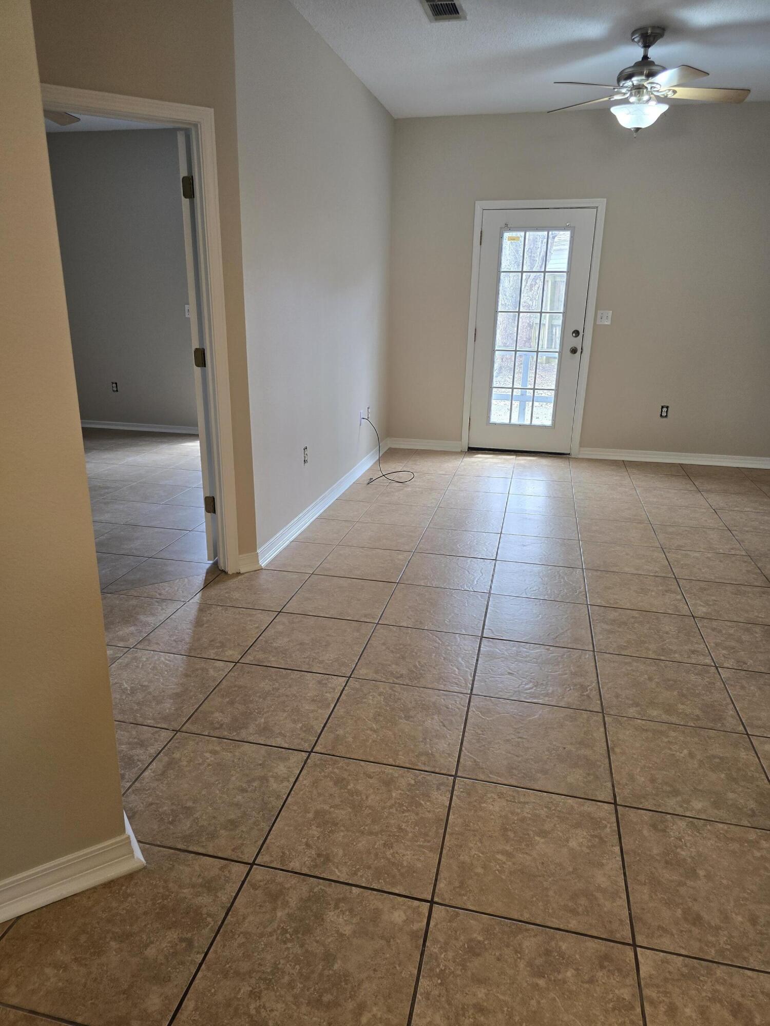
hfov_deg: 58.9
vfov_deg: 73.9
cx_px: 385
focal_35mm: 23
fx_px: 682
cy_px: 513
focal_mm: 6.3
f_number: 1.7
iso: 100
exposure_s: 1/120
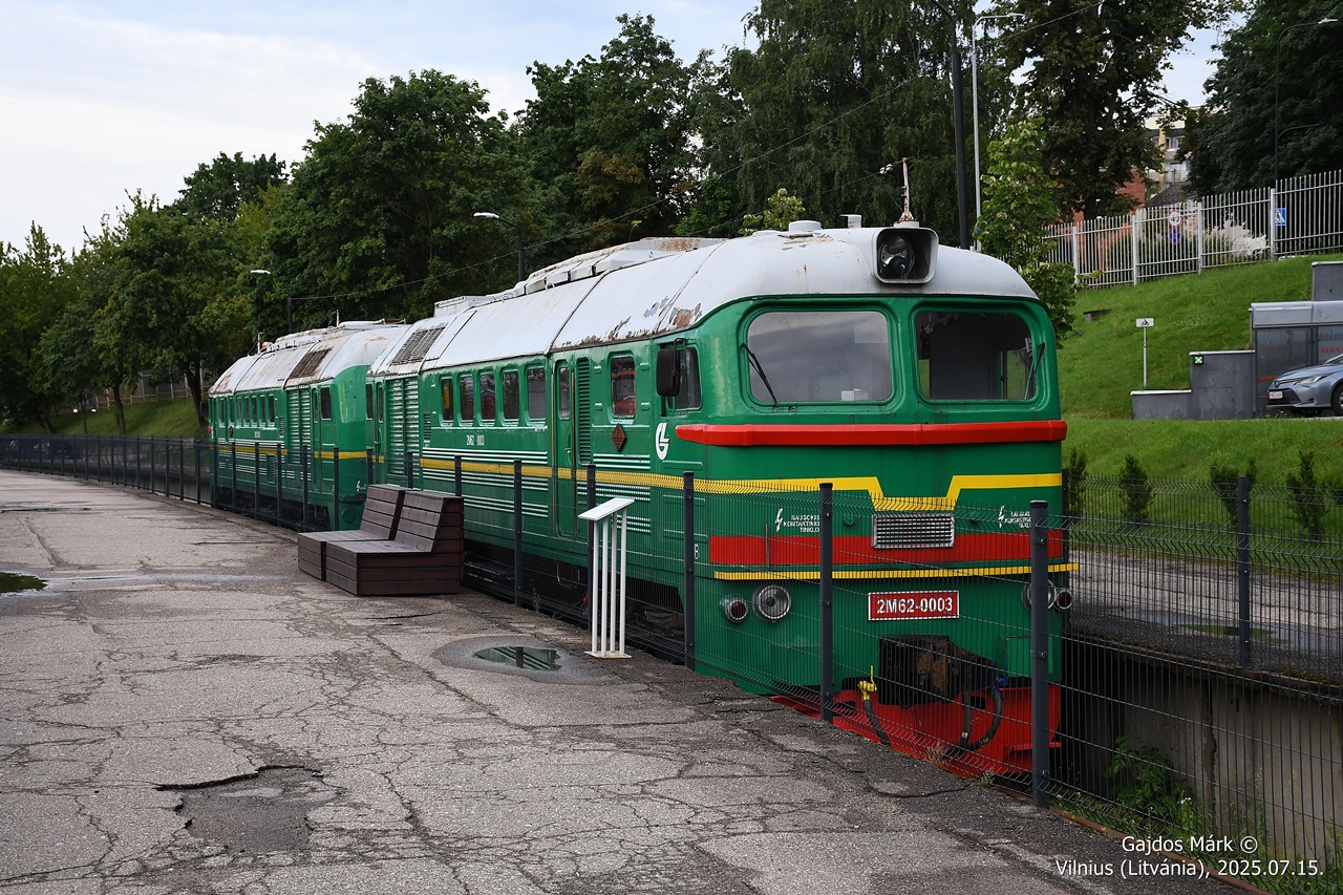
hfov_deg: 35.1
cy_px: 448
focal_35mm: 57
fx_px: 2126
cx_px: 672
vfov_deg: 23.8
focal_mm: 38
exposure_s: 1/320
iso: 500
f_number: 5.6
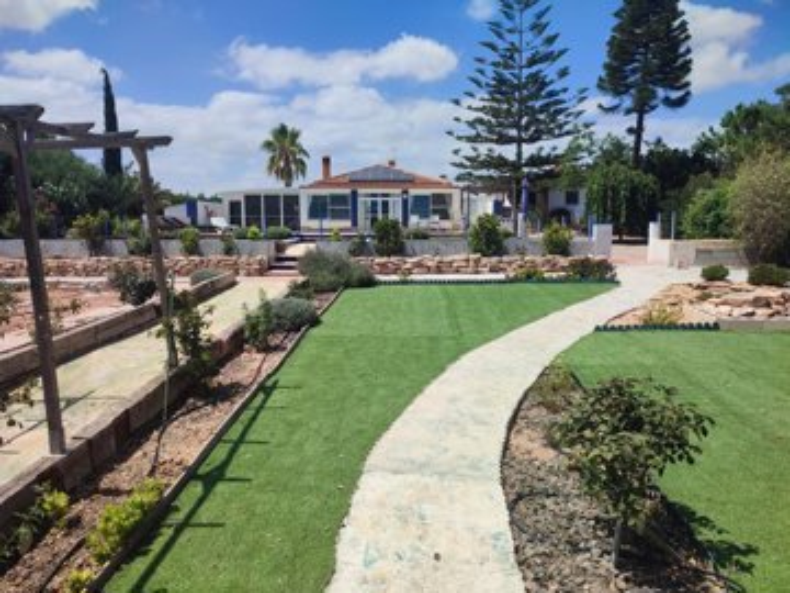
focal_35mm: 25
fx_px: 571
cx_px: 395
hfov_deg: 69.4
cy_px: 296
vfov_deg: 54.9
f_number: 1.9
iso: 50
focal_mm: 6.04
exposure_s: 1/1029
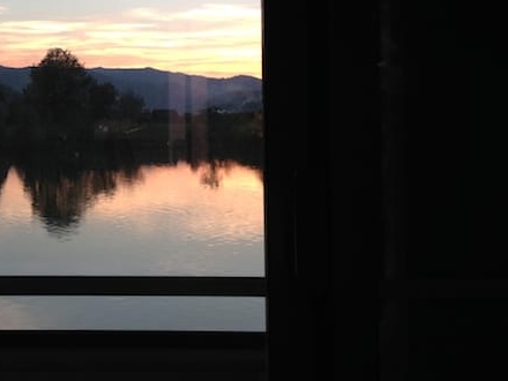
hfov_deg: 31.2
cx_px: 85
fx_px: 881
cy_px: 90
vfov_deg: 24.1
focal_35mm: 60
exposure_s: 1/120
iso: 50
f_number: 2.4
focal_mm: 4.12
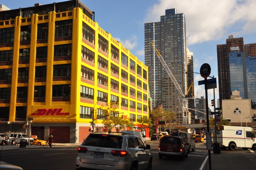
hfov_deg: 49.6
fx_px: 277
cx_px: 128
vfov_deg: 34.1
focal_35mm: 39
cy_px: 85
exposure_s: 1/1250
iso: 320
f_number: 5
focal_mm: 26
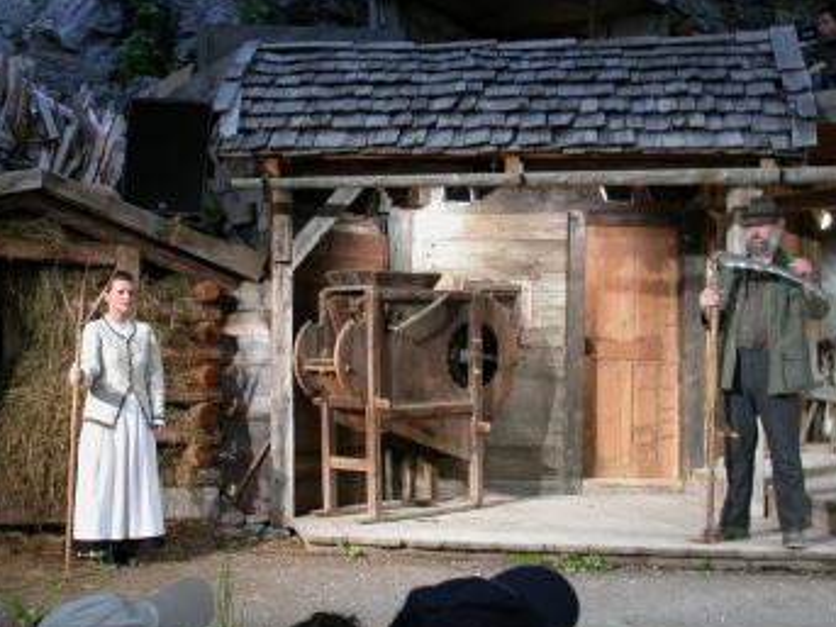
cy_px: 324
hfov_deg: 34.4
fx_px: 1352
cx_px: 392
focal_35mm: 56
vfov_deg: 26.1
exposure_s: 1/9.9
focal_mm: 10
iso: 100
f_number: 2.8
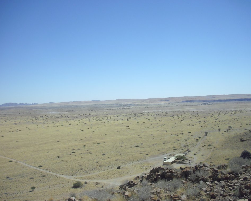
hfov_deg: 45.8
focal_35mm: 40
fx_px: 297
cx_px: 132
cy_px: 100
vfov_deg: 37.3
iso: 100
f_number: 8
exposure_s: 1/400
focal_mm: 6.2
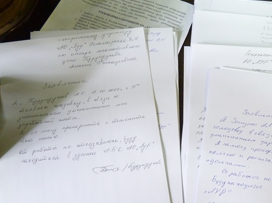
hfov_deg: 48.7
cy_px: 140
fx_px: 291
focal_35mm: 37
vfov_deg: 38.1
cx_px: 195
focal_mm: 4.1
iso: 400
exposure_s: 1/20
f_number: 3.3
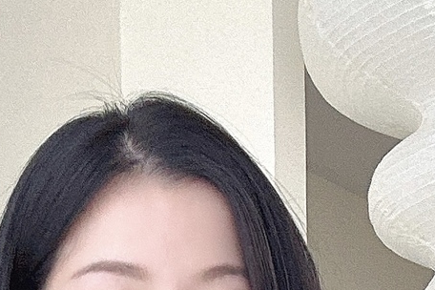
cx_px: 203
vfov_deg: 8.3
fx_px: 1522
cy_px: 990
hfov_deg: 16.3
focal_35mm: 126
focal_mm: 2.69
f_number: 1.9
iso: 80
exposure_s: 1/60
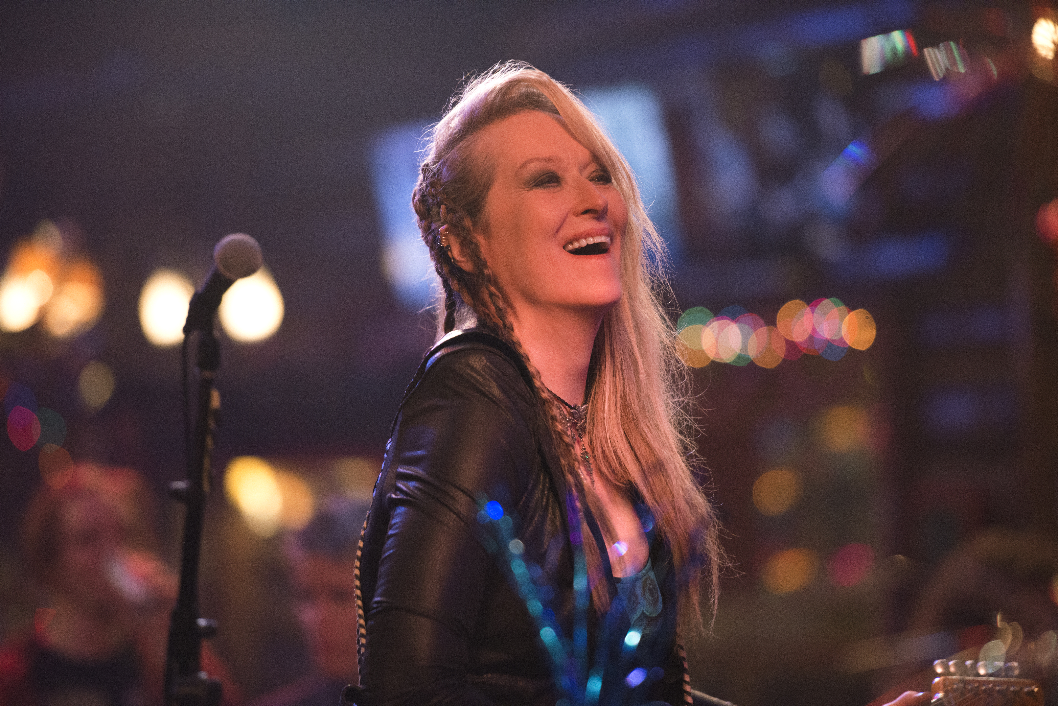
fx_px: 5879
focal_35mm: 200
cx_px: 529
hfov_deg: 10.3
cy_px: 353
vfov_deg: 6.9
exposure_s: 1/200
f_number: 2.8
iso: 2000
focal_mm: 200
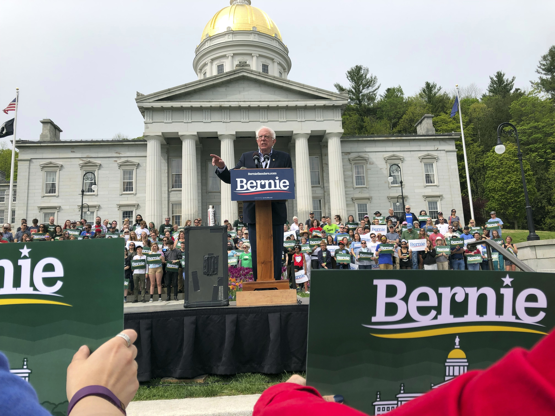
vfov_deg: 49.7
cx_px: 278
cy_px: 208
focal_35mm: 28
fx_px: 449
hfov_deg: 63.4
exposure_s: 1/1548
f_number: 1.8
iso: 20
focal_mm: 3.99
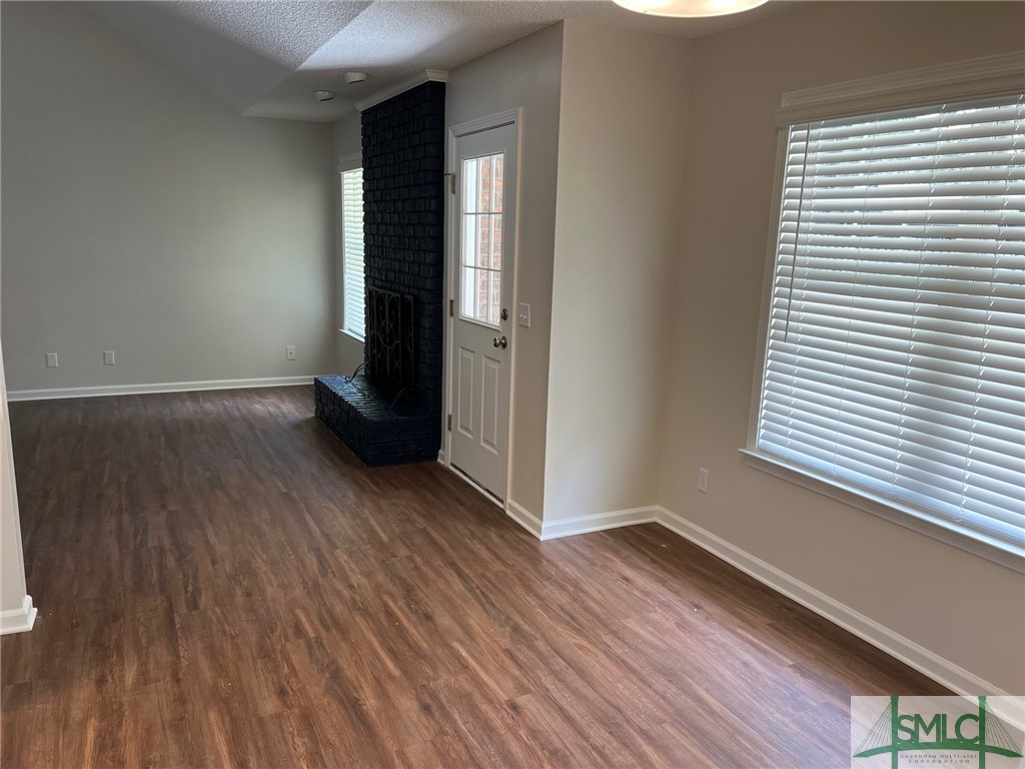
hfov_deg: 67.3
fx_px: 770
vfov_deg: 53.1
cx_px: 512
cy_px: 384
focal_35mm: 26
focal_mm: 5.7
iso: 64
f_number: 1.5
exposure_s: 1/120
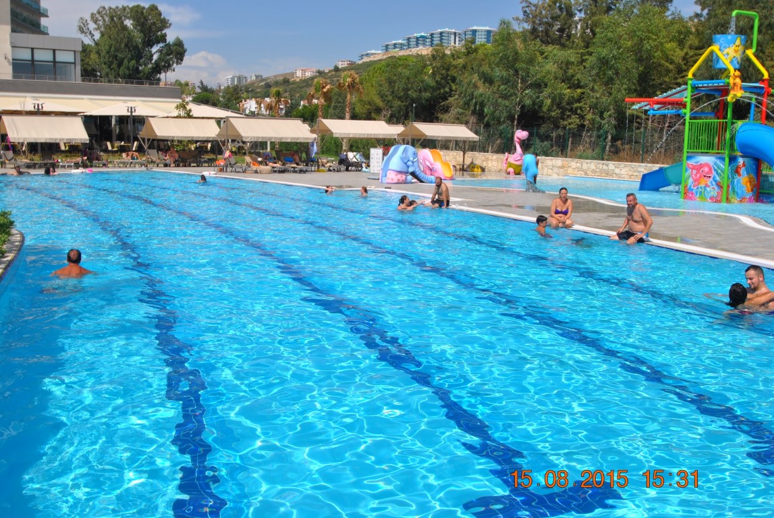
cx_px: 387
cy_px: 259
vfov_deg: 37.0
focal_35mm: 36
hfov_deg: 53.1
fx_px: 775
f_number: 8
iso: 100
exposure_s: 1/320
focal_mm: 24
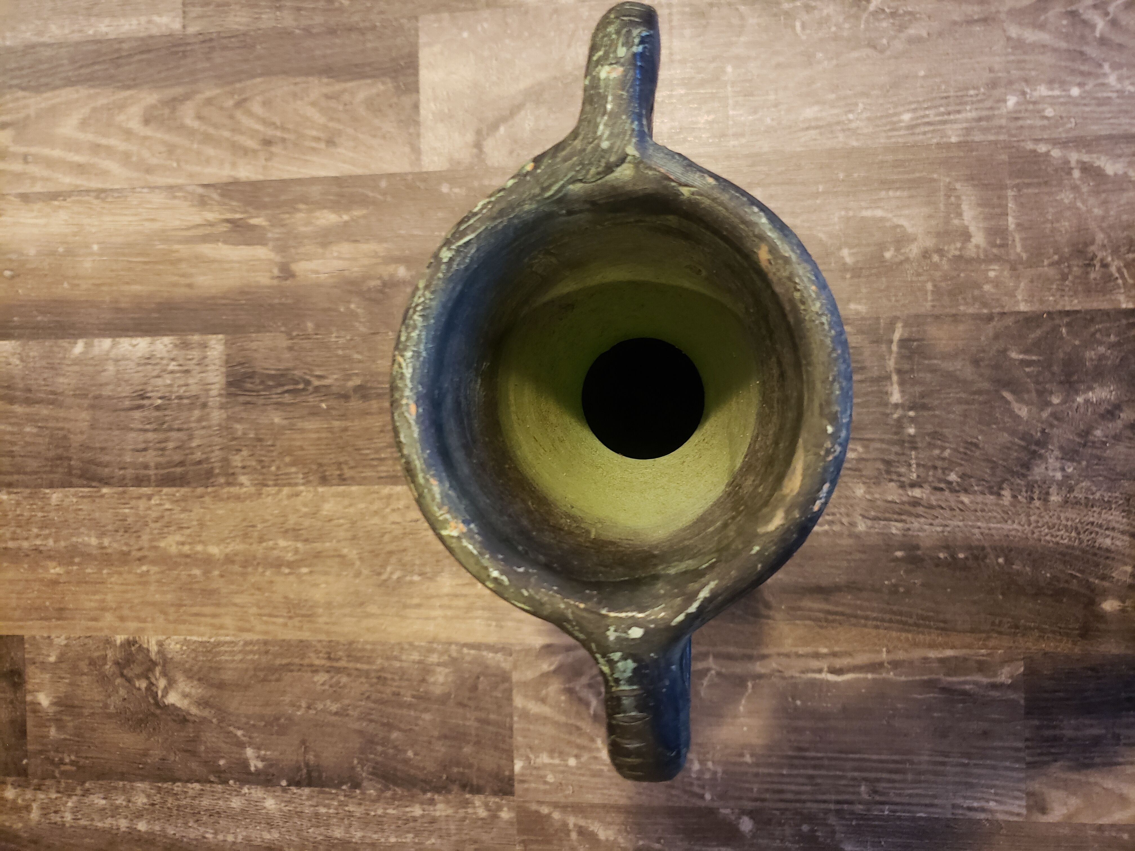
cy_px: 426
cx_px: 568
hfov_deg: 67.3
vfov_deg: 53.1
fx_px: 852
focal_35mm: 26
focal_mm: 4.3
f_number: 1.5
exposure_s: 1/11
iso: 250
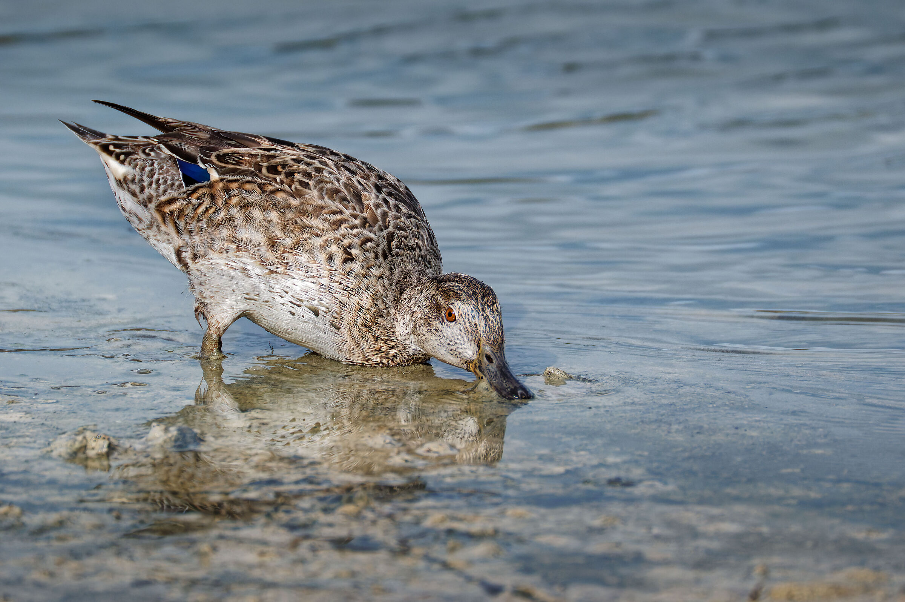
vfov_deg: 3.0
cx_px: 452
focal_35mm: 450
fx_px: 11303
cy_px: 301
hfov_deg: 4.6
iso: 800
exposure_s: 1/4000
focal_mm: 300
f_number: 7.1
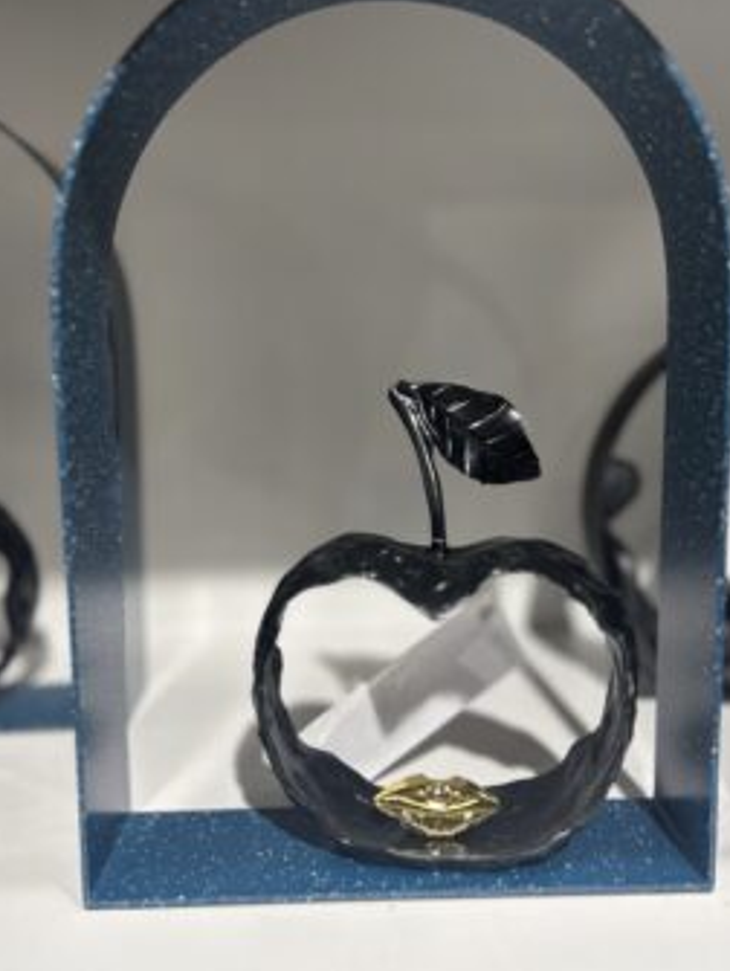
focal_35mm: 31
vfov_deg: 58.3
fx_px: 870
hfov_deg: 45.5
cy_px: 458
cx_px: 371
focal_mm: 5.7
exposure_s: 1/100
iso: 100
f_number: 1.5
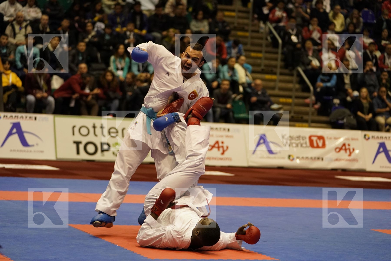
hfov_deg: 19.6
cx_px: 196
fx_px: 1129
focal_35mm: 104
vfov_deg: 13.2
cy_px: 130
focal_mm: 104
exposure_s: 1/1000
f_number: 2.8
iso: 3200
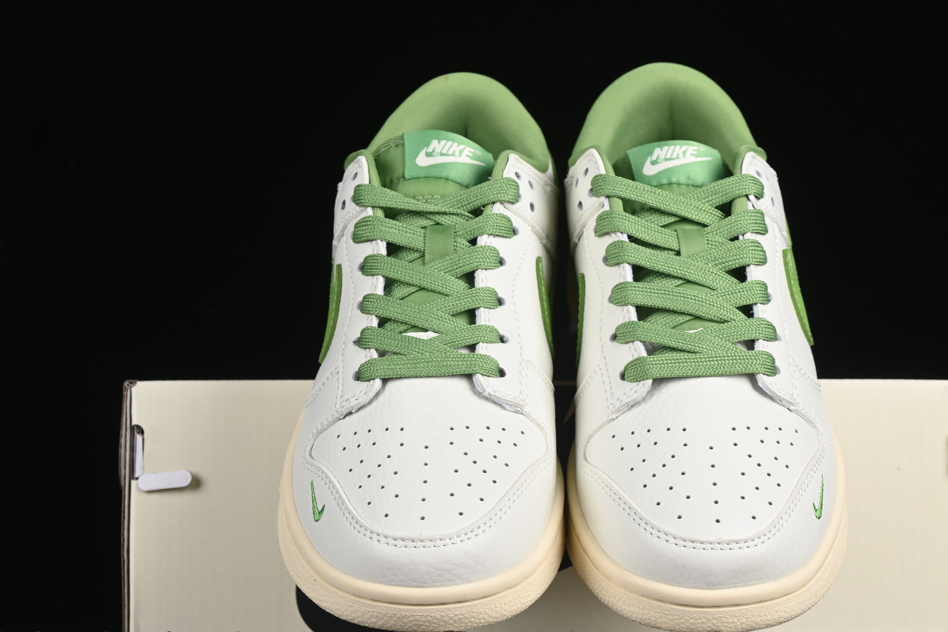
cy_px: 370
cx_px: 580
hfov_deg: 21.0
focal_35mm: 97
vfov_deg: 14.1
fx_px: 2554
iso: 160
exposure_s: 1/160
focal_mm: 50
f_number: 8
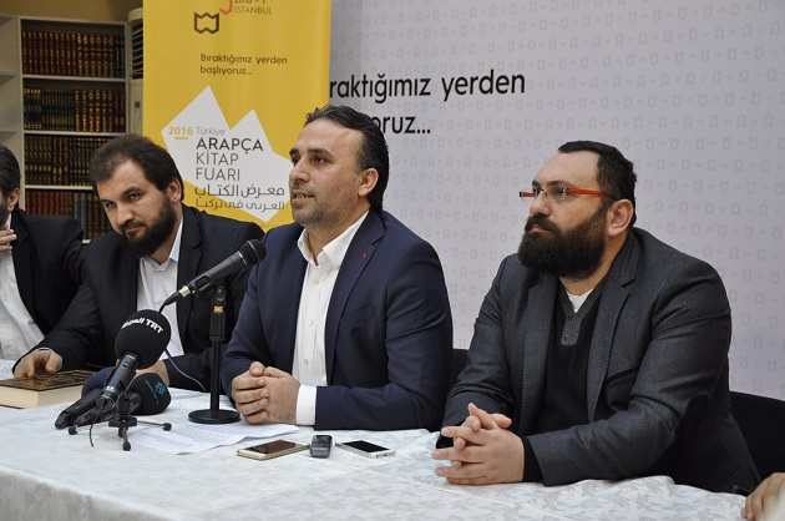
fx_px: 1306
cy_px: 260
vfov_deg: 22.5
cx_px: 392
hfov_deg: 33.4
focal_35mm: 60
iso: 640
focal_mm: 40
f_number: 4.5
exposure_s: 1/60
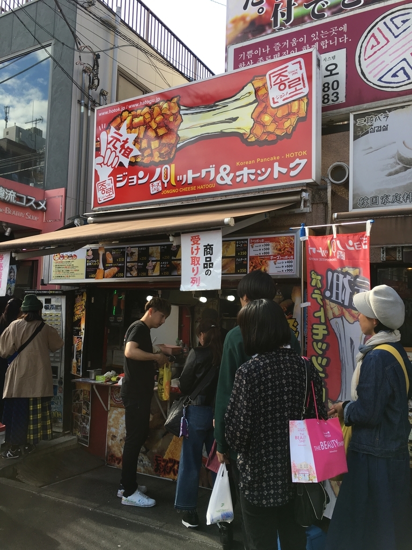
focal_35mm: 29
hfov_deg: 48.2
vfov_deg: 61.7
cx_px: 206
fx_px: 460
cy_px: 275
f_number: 2.2
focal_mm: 4.15
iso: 25
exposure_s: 1/361
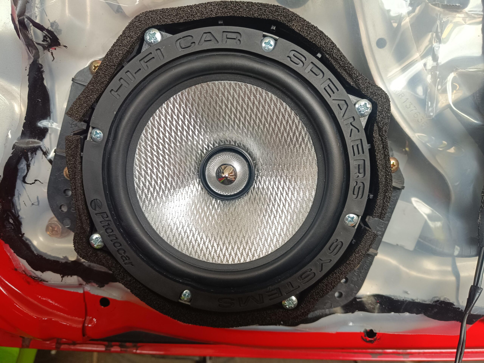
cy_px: 182
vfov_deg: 56.8
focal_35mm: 24
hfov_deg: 71.6
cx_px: 242
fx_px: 336
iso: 435
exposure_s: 1/101
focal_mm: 5.59
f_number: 1.88
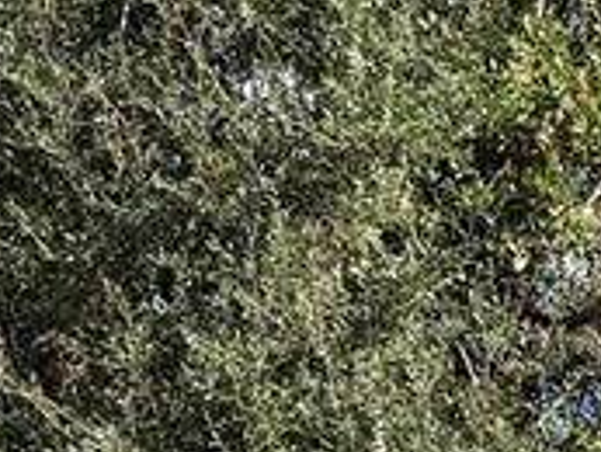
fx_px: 2467
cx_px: 889
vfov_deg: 9.8
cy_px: 883
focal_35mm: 142
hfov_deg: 13.2
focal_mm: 6.76
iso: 80
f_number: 1.78
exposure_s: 1/2000
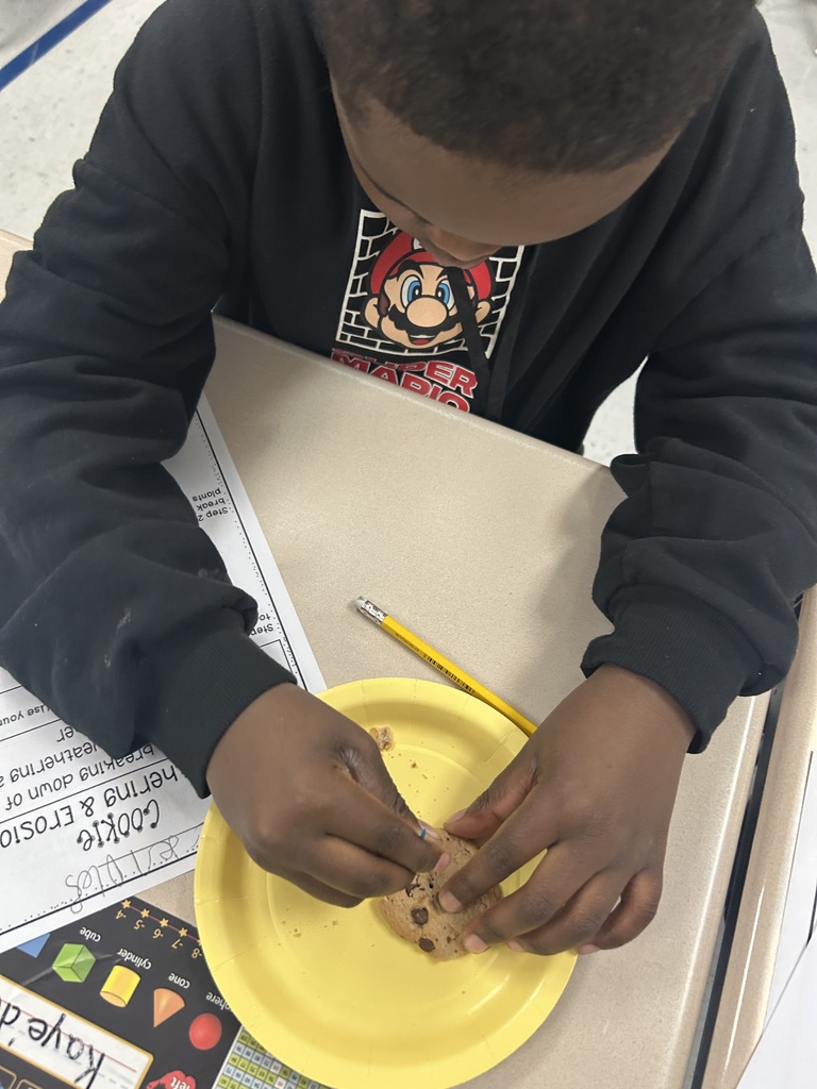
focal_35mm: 26
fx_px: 818
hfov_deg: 53.1
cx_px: 408
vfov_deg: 67.3
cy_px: 544
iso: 160
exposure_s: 1/60
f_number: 1.5
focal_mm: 5.7
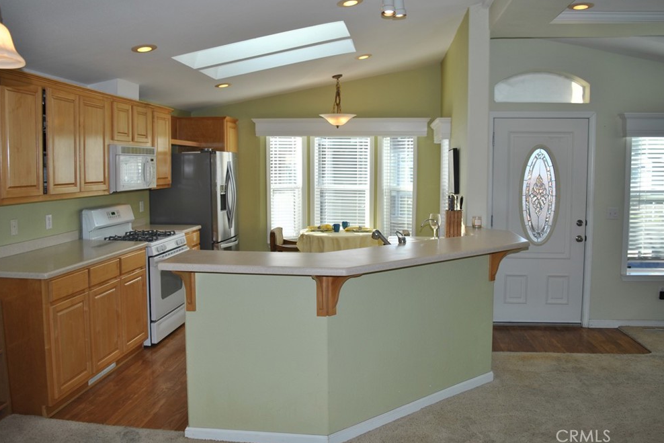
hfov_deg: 65.5
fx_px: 516
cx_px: 335
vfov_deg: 46.4
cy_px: 215
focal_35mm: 28
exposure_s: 1/125
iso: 100
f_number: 4
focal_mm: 18
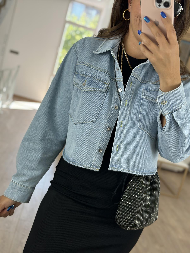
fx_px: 351
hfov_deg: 30.3
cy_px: 126
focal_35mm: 48
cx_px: 95
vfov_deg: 39.7
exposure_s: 1/366
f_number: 1.78
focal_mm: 6.86
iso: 80
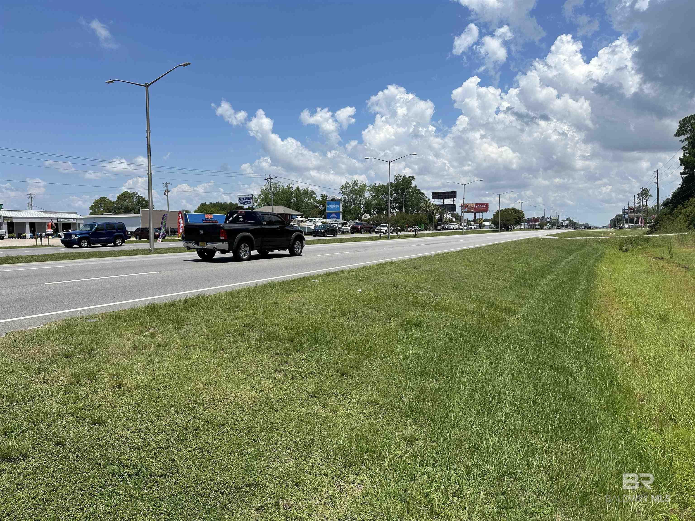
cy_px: 260
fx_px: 482
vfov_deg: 56.8
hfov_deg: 71.6
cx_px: 348
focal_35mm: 24
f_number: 1.78
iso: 80
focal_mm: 6.86
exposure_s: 1/7042
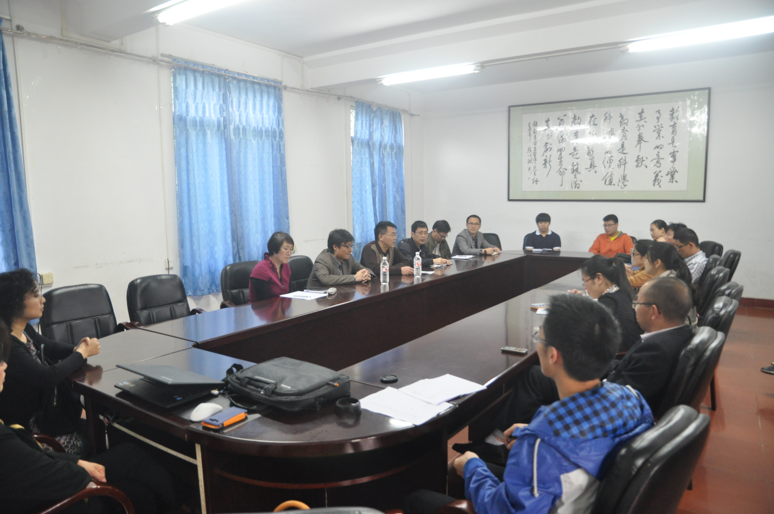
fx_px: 515
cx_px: 387
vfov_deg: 53.0
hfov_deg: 73.8
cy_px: 257
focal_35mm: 24
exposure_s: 1/25
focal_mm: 16
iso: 1000
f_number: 3.5
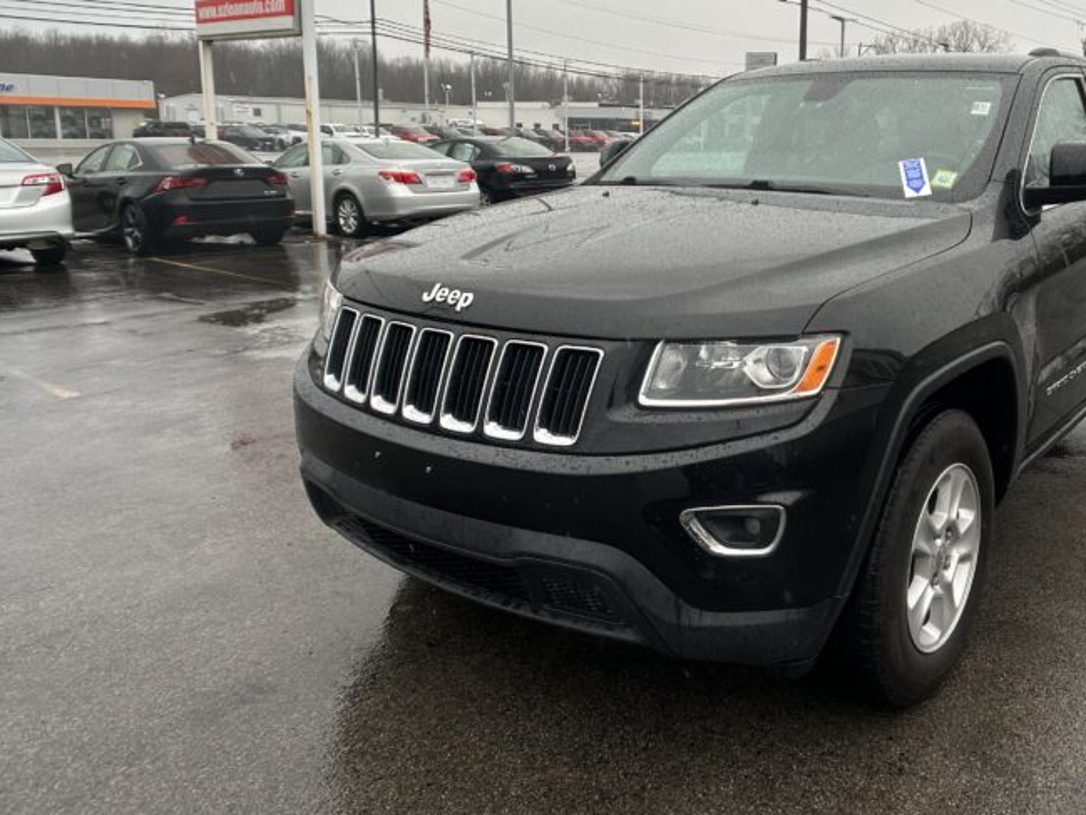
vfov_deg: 34.9
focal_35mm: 41
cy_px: 295
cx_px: 733
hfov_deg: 45.0
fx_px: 1287
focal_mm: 5.7
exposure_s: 1/728
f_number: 1.5
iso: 50
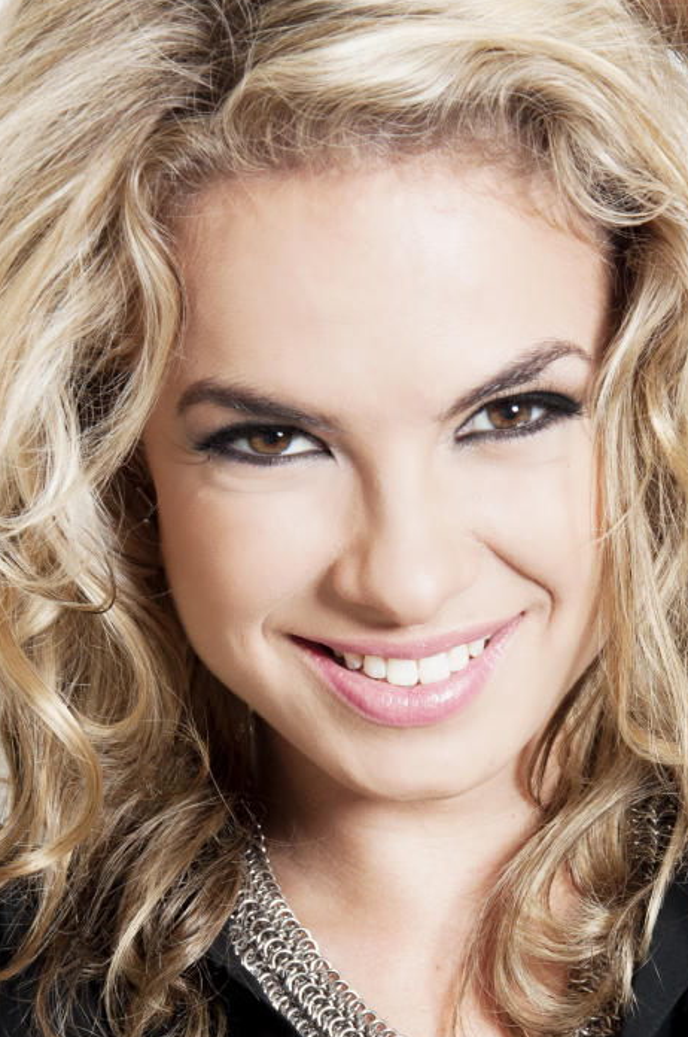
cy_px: 742
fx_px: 5549
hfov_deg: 7.1
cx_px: 462
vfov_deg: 10.7
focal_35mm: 193
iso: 200
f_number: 8
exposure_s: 1/100
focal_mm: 70
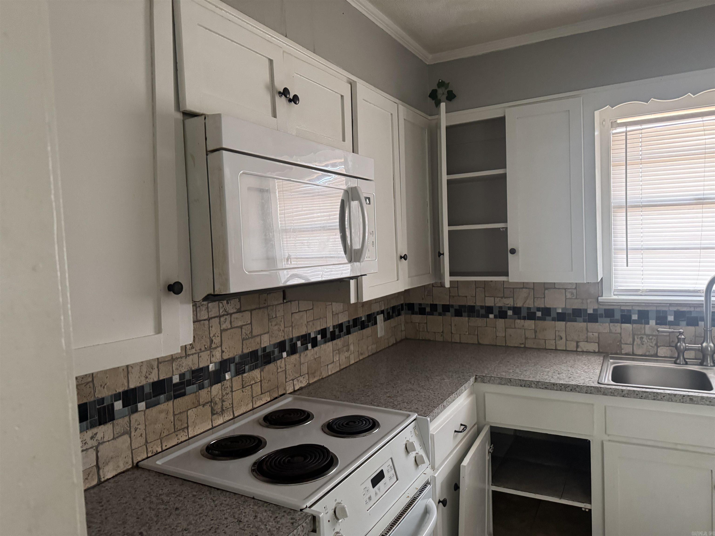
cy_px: 268
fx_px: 496
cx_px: 358
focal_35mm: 24
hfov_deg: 71.6
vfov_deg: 56.8
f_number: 1.78
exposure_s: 1/60
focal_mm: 6.76
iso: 640
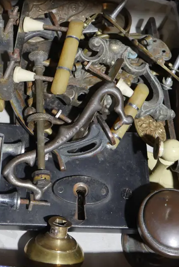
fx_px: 589
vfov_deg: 25.6
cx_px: 96
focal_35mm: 79
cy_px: 116
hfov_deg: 17.3
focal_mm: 24
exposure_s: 1/60
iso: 1000
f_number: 5.2
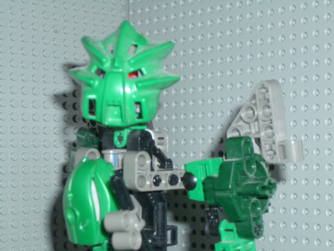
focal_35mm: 88
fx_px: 849
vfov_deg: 16.8
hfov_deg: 22.3
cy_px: 126
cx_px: 167
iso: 100
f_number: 4.4
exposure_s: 1/60
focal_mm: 14.6
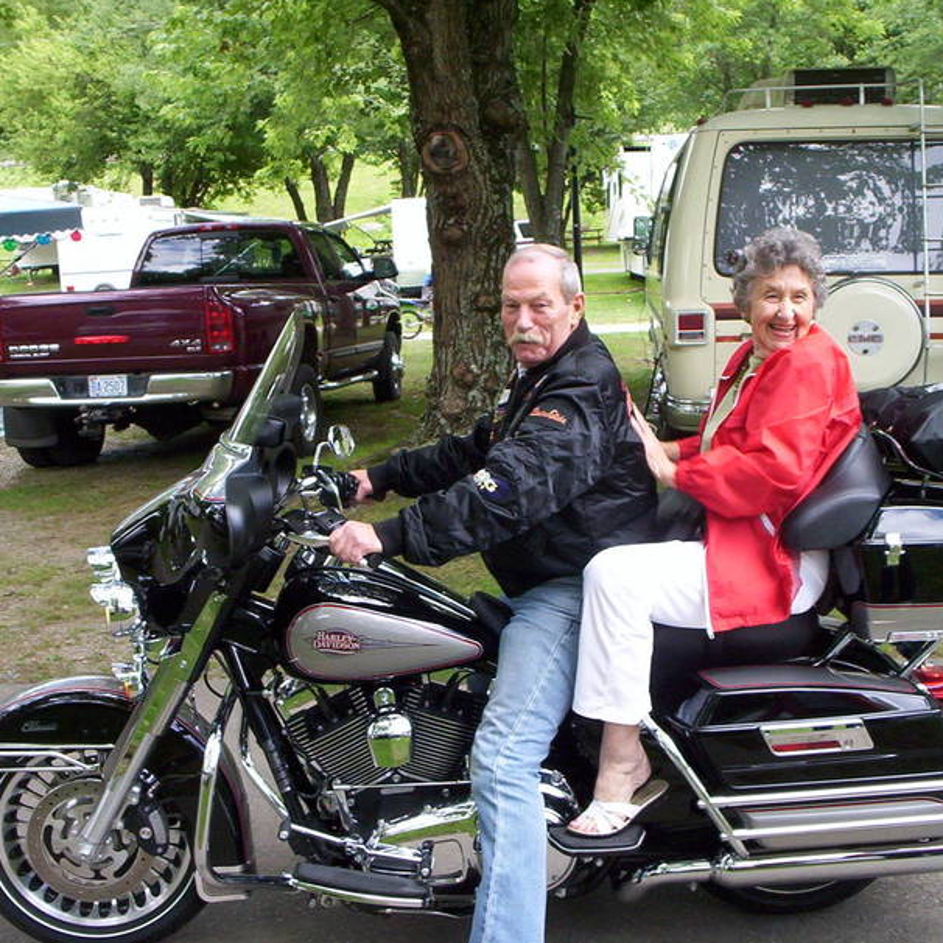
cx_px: 481
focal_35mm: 45
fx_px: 1387
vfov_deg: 37.6
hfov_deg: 37.6
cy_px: 471
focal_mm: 4.99
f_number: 4.5
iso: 100
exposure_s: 1/69
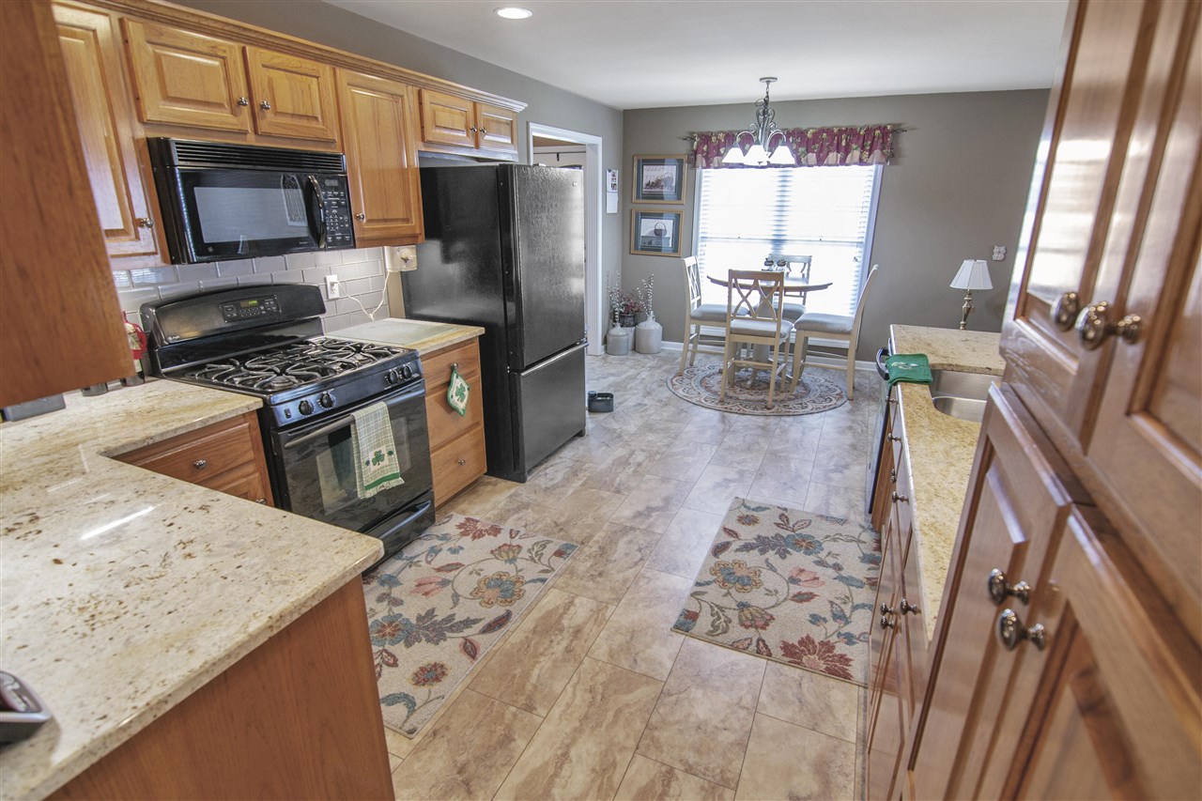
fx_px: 551
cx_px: 601
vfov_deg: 72.0
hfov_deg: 95.0
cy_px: 400
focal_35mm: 16
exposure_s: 1/3
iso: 100
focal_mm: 11
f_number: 5.6
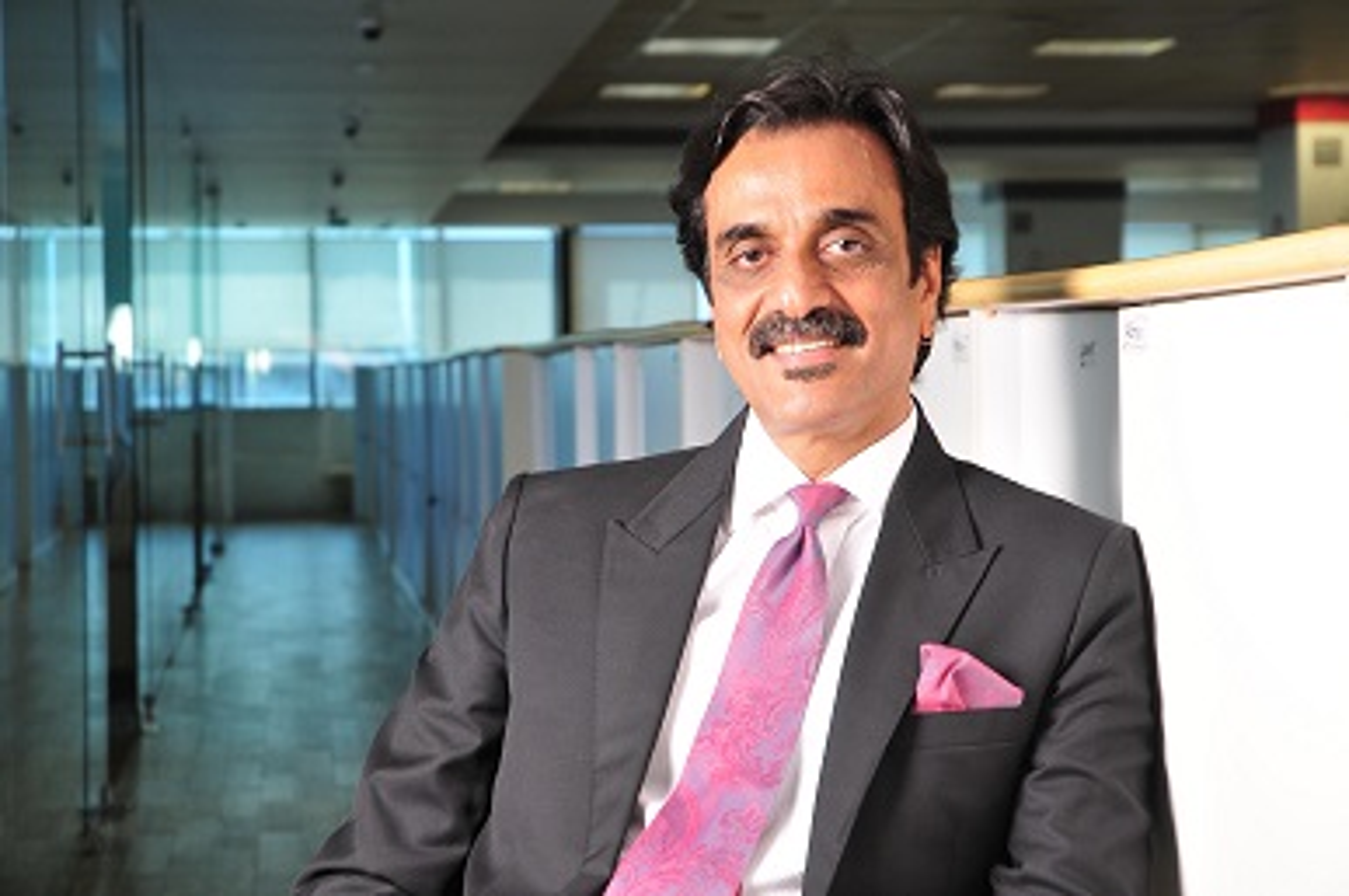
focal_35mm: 93
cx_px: 674
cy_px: 448
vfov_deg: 14.7
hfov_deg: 21.9
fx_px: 3480
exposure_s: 1/60
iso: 320
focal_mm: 62
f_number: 5
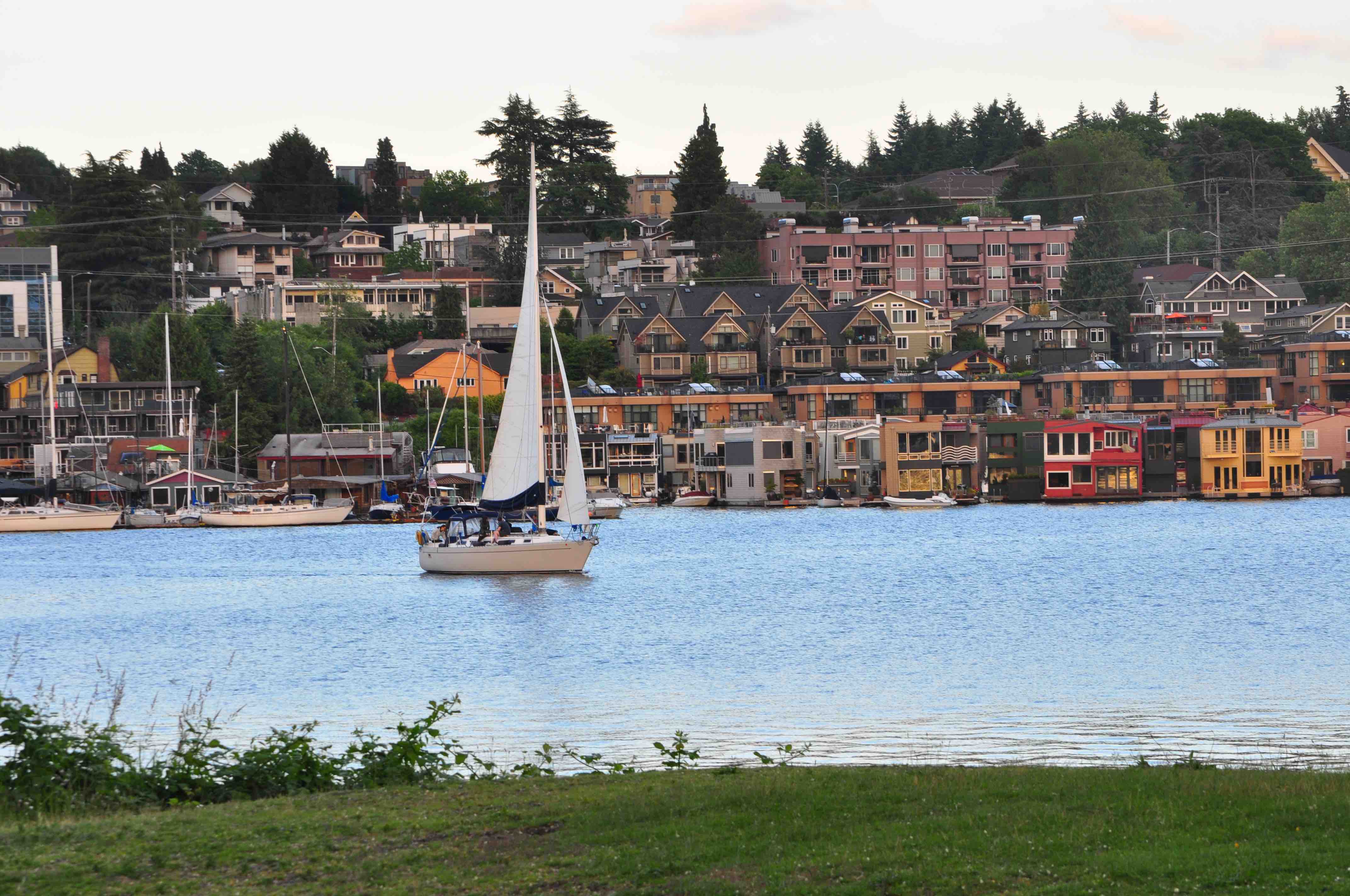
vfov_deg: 10.7
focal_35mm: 128
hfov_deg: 16.1
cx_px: 675
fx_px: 4775
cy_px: 448
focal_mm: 85
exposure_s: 1/60
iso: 200
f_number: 9
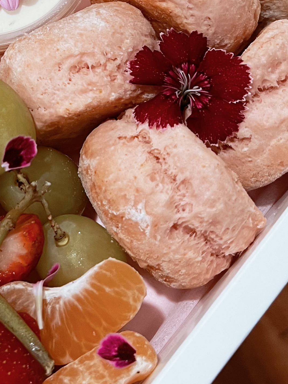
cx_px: -56
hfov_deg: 18.8
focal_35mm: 74
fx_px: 821
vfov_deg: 25.4
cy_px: 27
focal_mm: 5.7
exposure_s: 1/50
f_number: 1.5
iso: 125
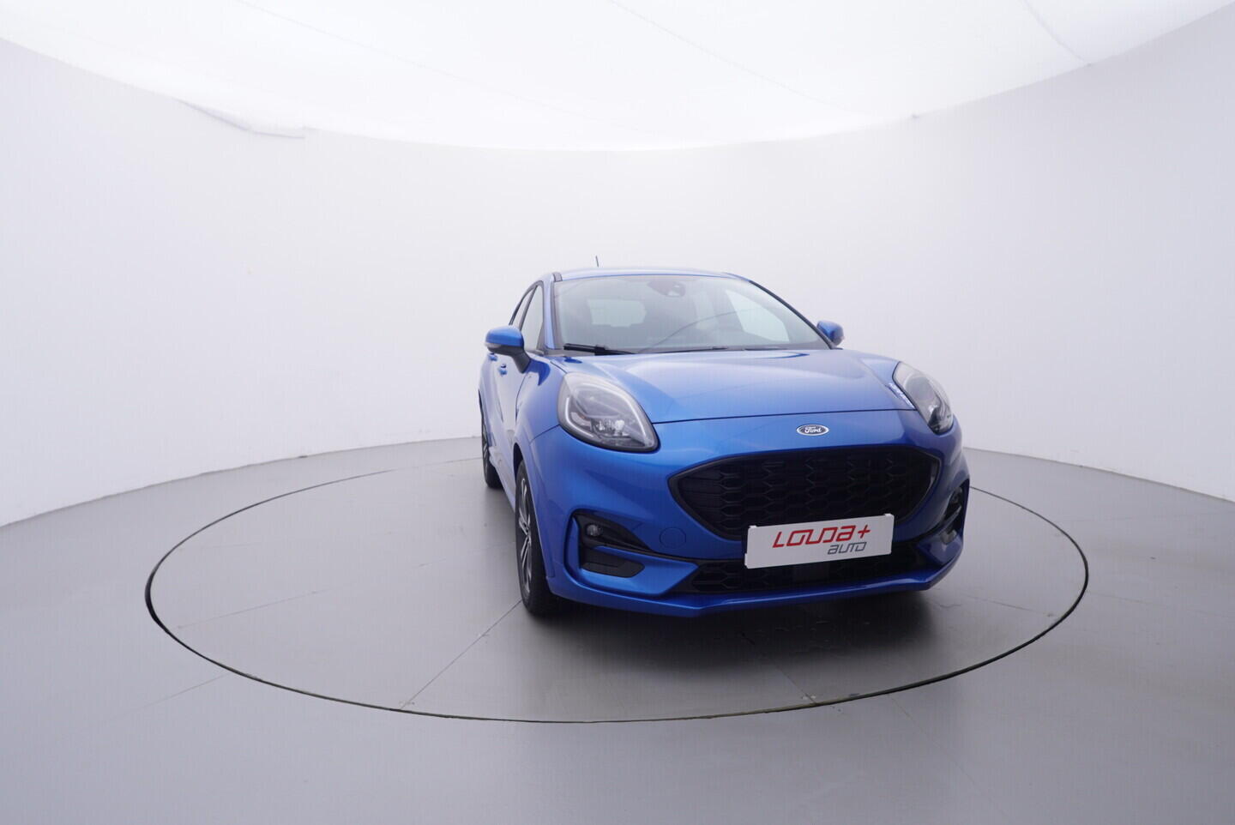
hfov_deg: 77.3
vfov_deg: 56.2
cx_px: 618
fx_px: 772
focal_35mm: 22
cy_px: 412
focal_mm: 15
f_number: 5
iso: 200
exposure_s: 1/80
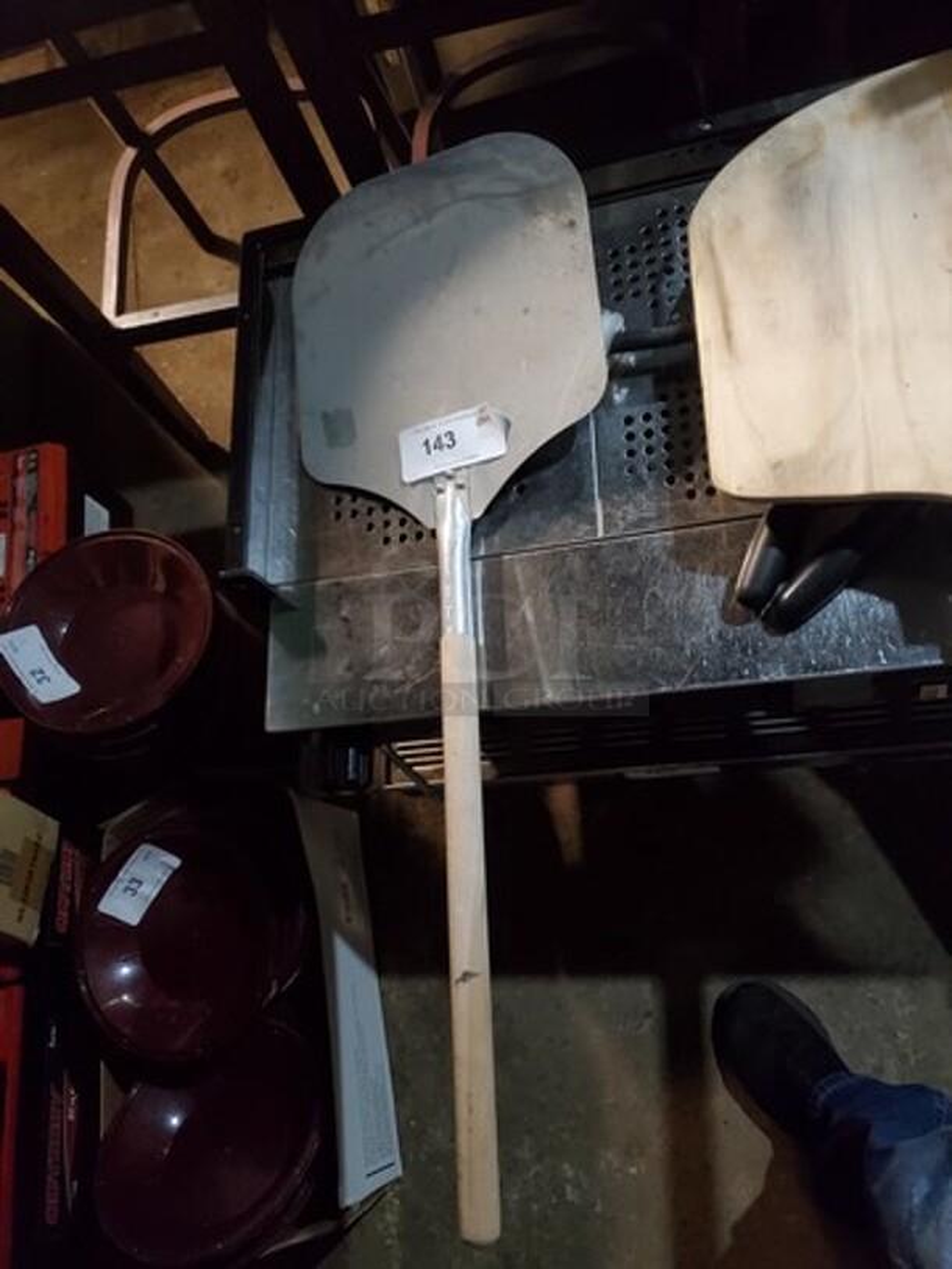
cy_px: 634
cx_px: 476
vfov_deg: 67.3
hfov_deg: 53.1
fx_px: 953
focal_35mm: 26
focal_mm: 4.3
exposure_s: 1/30
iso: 640
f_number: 1.5
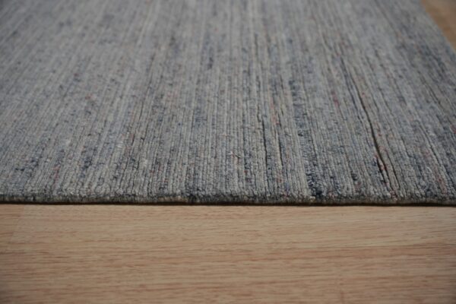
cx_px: 228
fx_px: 490
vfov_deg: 34.5
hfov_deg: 49.9
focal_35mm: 39
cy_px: 152
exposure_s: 1/160
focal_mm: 38.7
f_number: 4
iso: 200
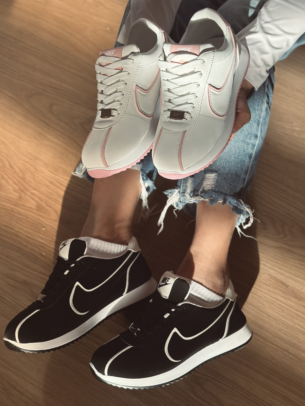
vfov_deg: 39.7
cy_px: 203
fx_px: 564
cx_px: 152
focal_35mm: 48
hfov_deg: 30.3
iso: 100
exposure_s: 1/100
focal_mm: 6.86
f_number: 1.78
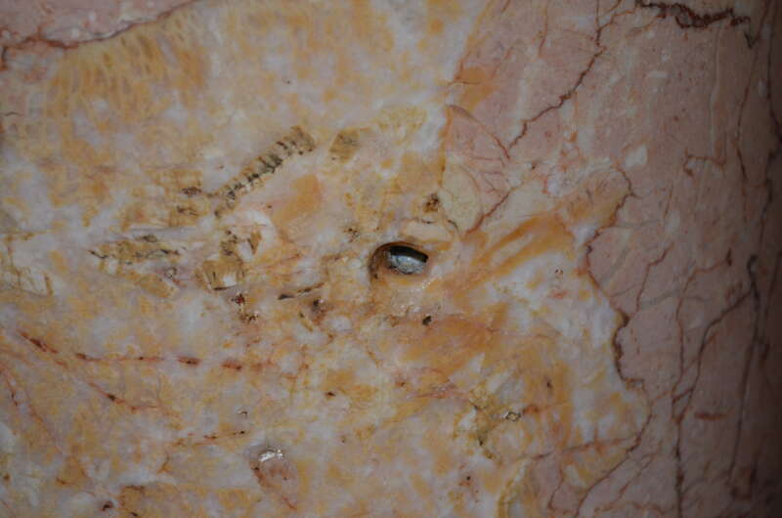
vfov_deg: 16.5
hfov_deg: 24.7
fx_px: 1789
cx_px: 391
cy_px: 259
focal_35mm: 82
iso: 1600
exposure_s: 1/60
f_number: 5.6
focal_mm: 55
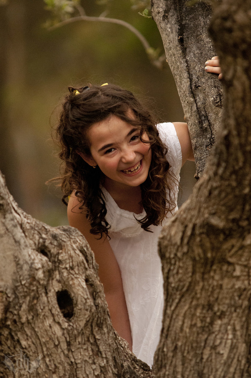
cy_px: 189
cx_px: 126
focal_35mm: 240
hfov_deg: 5.7
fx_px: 2516
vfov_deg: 8.6
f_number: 3.2
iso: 2000
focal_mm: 160
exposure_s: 1/4000
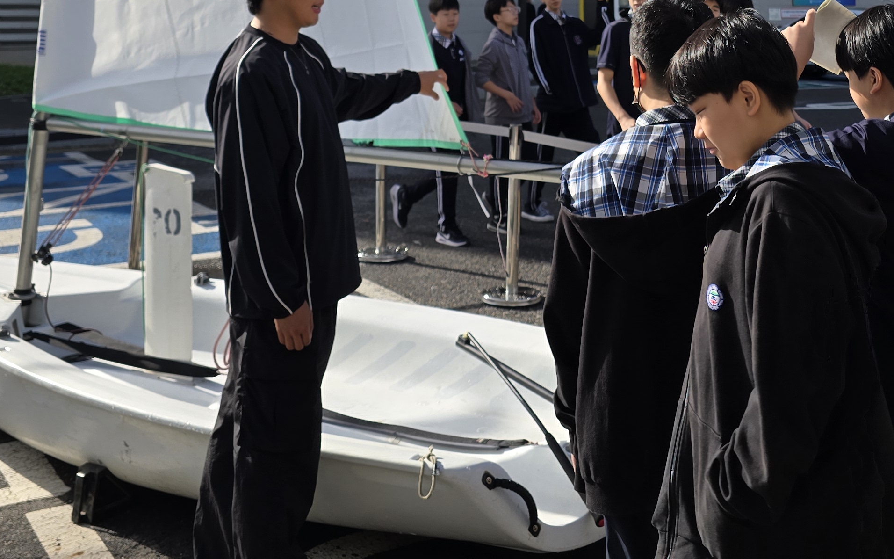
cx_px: 580
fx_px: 1243
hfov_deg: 39.2
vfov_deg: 22.9
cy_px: -139
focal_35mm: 51
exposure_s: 1/617
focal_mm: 6.3
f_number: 1.7
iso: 12
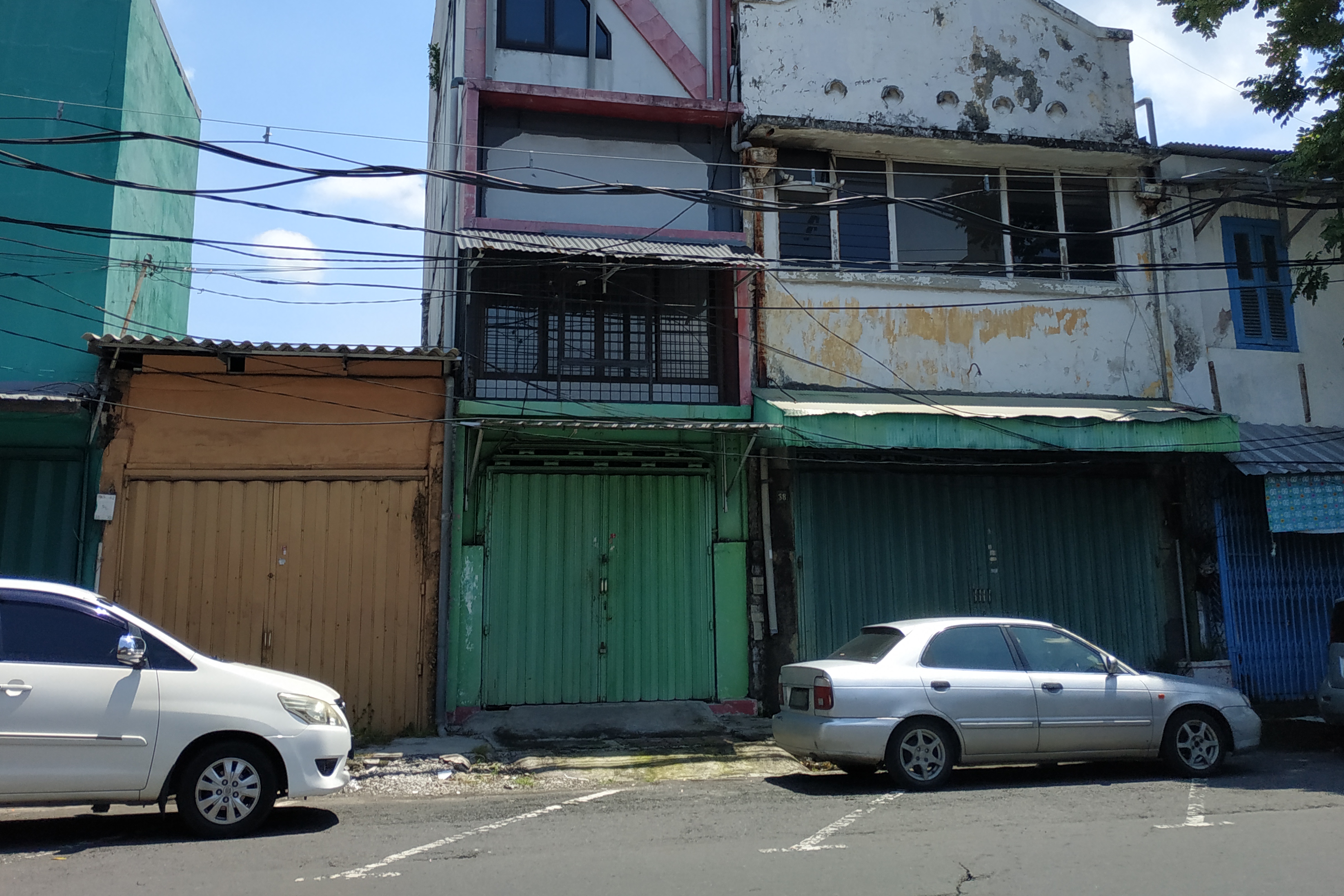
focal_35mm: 34
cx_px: 680
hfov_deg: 55.8
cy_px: 256
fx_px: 1269
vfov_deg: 38.2
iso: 250
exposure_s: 1/3258
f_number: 1.9
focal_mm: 3.94
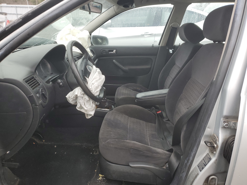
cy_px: 92
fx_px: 186
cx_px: 124
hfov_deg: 67.3
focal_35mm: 26
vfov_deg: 53.1
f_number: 1.5
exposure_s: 1/208
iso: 50
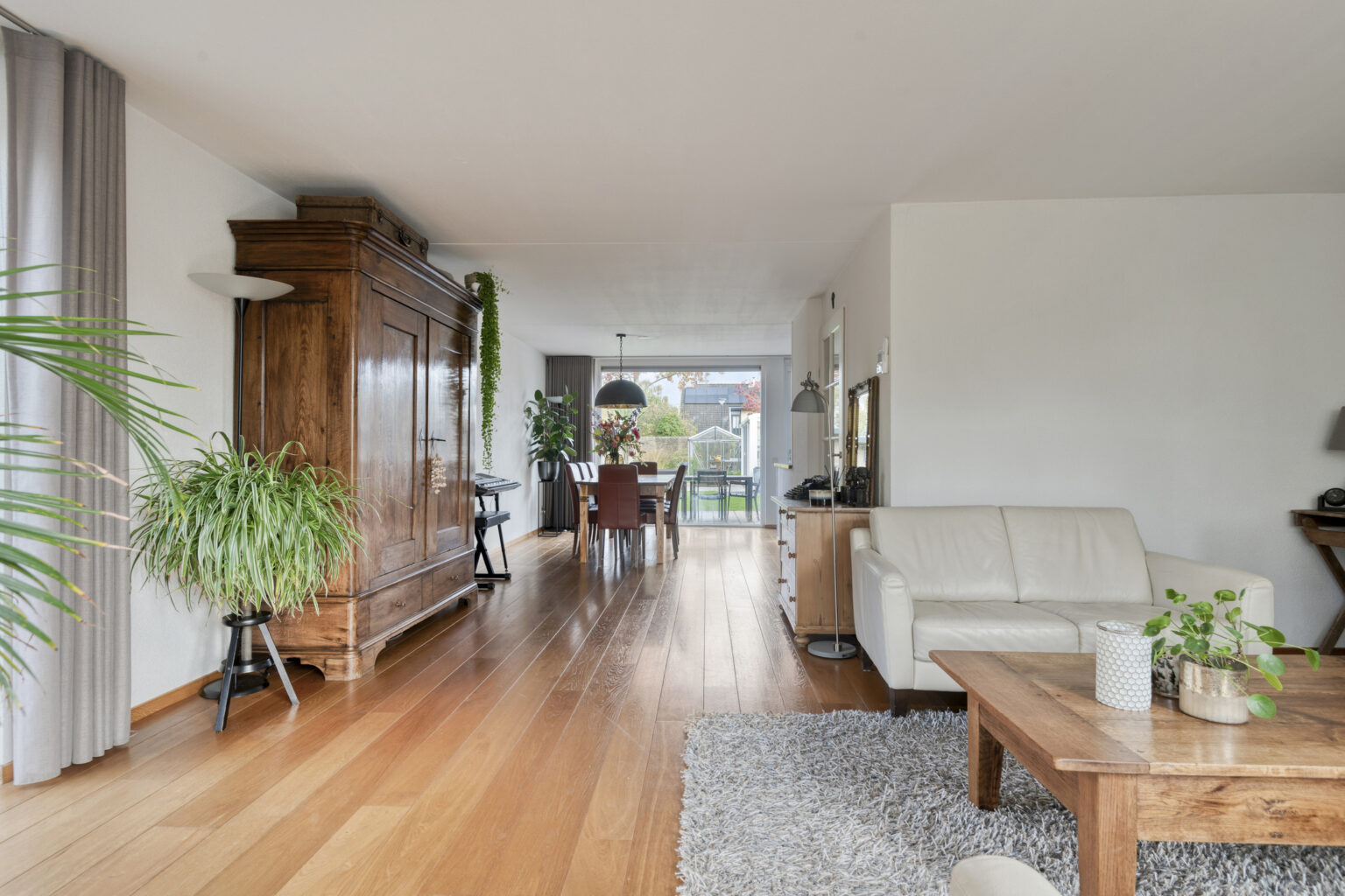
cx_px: 672
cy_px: 448
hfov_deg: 90.0
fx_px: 672
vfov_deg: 67.4
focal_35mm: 18
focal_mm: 18
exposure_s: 1/13
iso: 200
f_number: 8
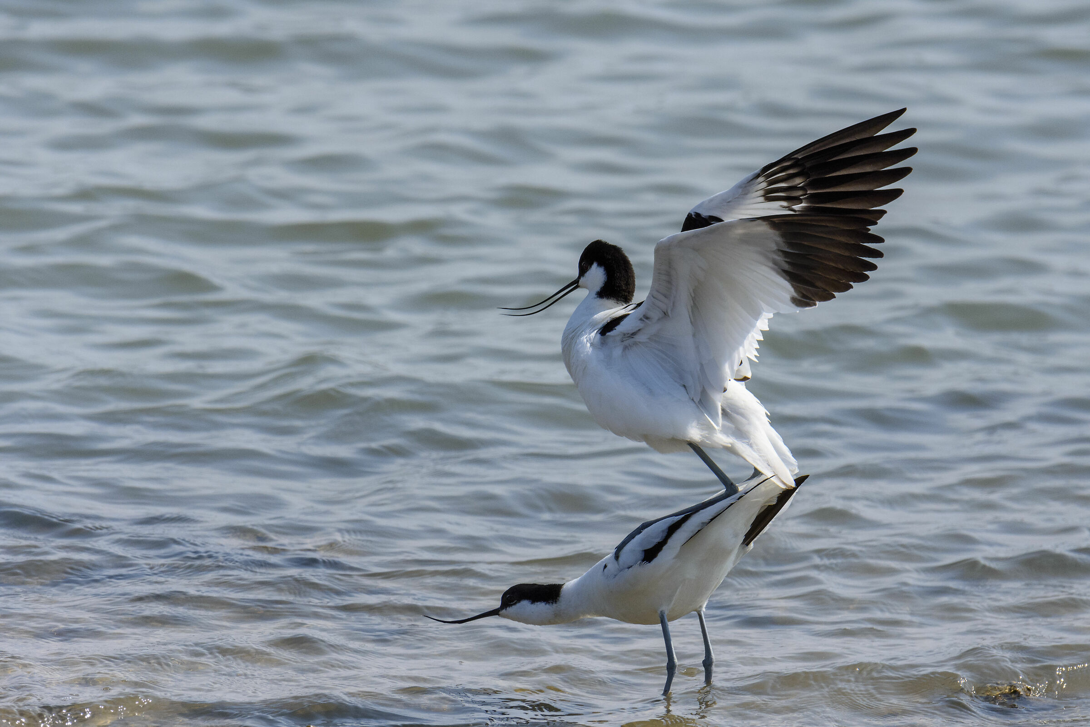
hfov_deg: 2.5
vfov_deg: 1.7
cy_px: 364
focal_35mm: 825
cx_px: 545
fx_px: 24977
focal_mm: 550
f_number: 8
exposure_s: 1/3200
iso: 640
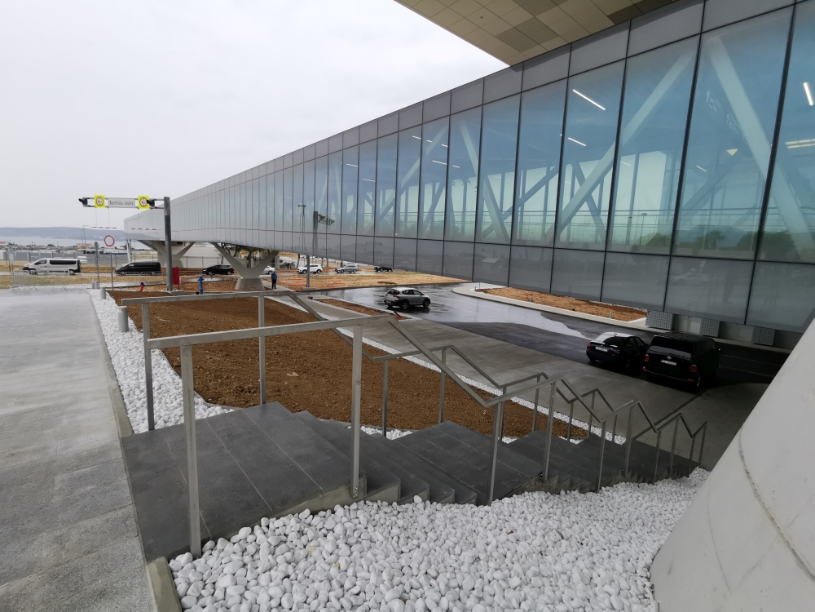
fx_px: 400
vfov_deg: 74.7
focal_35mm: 17
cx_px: 408
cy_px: 306
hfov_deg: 91.0
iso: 50
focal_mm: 3.95
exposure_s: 1/183
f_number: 2.2
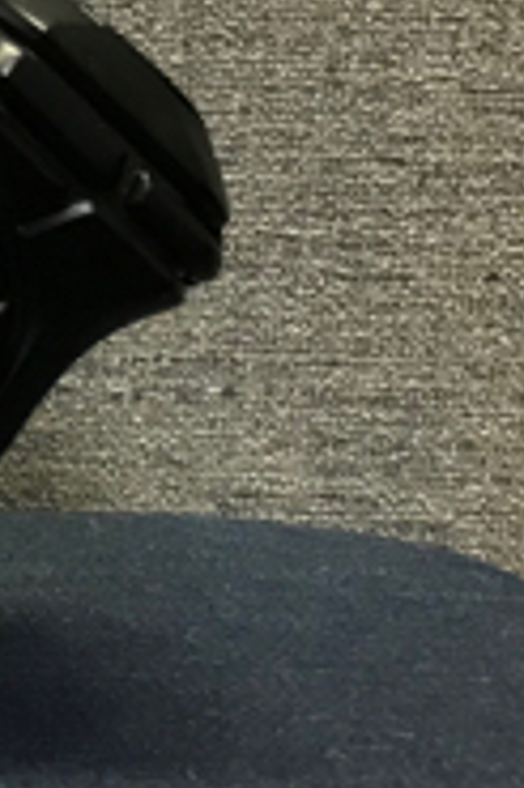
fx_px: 2209
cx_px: -767
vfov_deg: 19.1
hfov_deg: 11.2
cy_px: -158
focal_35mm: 101
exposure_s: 1/23
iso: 40
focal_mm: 3.99
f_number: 1.8
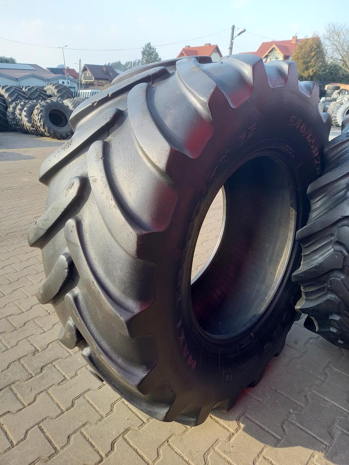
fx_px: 336
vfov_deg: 69.4
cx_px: 174
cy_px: 232
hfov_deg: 54.9
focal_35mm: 25
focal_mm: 4.65
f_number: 1.8
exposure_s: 1/137
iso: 50
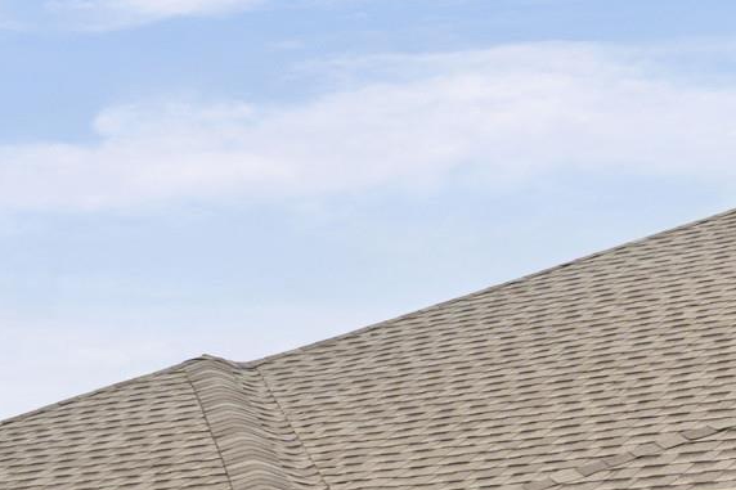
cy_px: 814
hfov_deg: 17.3
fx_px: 2412
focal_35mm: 118
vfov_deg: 11.0
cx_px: 555
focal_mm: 18
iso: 250
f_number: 9
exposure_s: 1/80
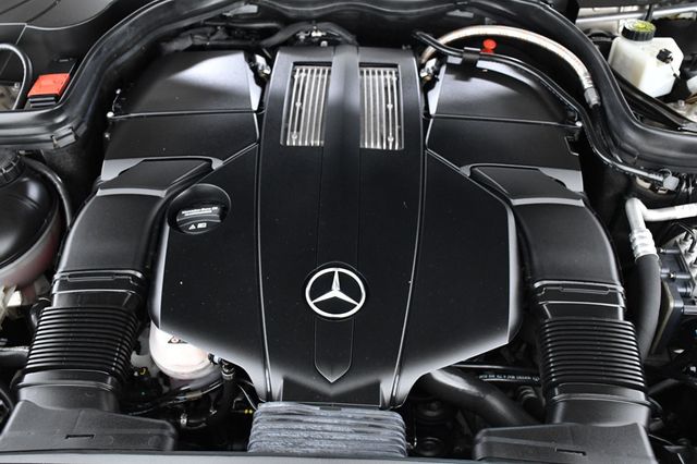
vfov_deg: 34.2
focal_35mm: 39
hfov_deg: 49.6
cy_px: 232
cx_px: 348
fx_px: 755
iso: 2500
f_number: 4
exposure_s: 1/60
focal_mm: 26
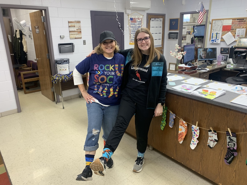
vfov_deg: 53.1
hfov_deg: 67.3
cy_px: 92
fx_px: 186
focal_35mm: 26
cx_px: 124
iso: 50
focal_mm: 4.25
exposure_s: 1/60
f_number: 1.8
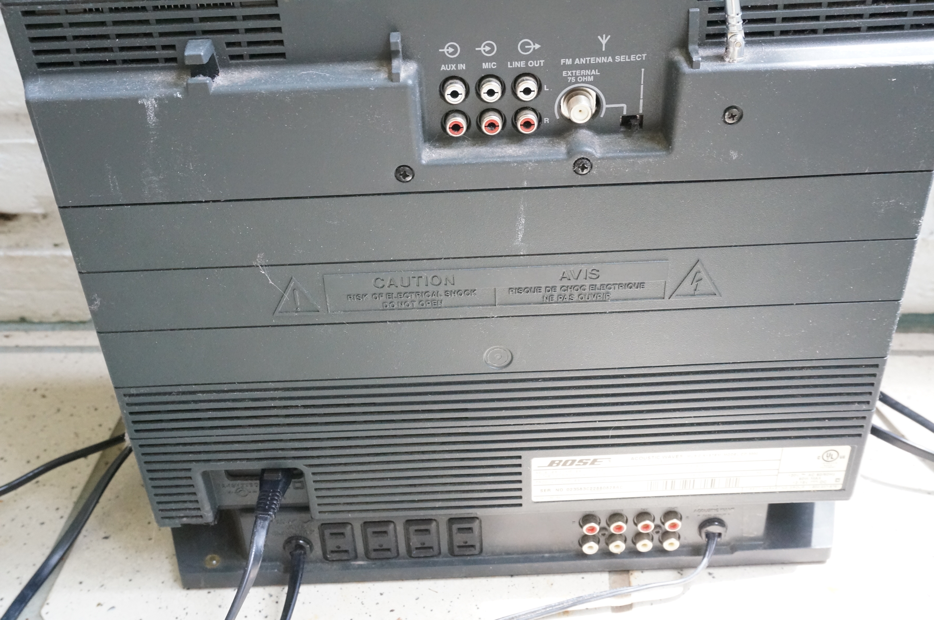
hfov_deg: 51.3
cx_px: 467
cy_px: 310
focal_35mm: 38
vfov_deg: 35.4
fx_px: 972
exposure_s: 1/50
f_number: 8
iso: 3200
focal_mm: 25
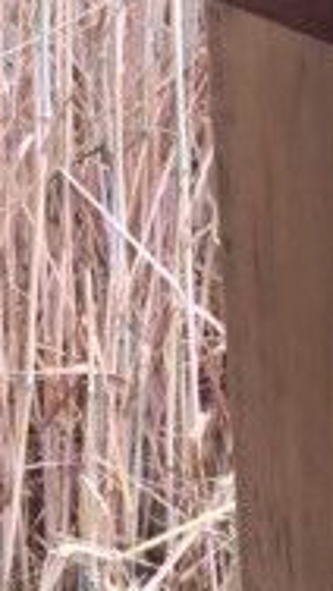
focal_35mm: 144
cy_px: 924
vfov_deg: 13.9
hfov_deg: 8.4
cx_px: 314
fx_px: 2256
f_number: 2.4
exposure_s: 1/196
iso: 25
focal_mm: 3.3
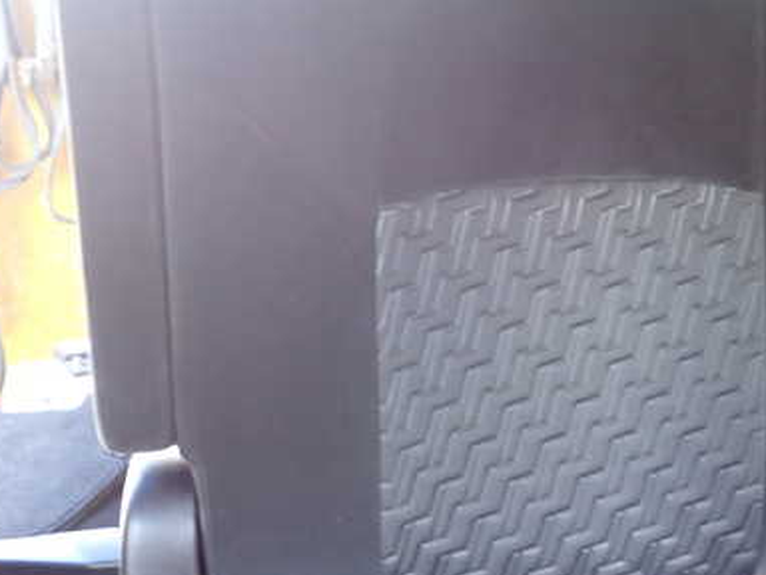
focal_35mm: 50
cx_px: 473
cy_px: 208
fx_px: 1106
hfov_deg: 38.0
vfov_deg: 29.0
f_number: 2.4
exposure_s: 1/30
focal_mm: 5.79
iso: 320
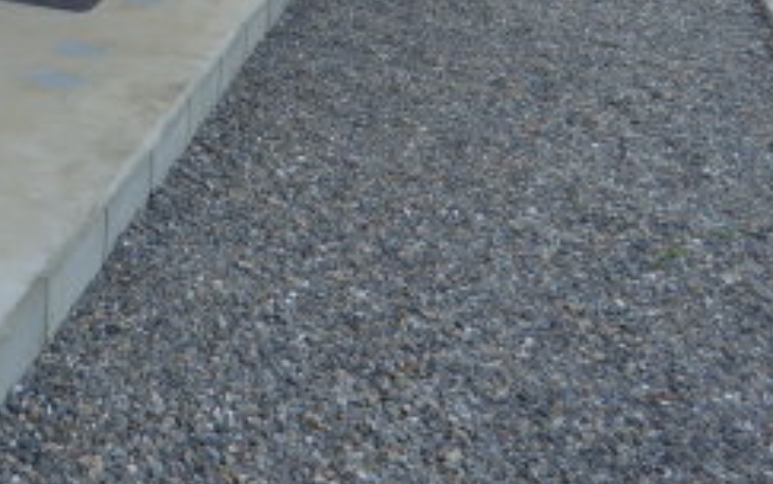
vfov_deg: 18.7
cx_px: -10
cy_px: -54
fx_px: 1412
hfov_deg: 28.6
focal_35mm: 67
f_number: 3.2
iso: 64
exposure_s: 1/500
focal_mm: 4.3
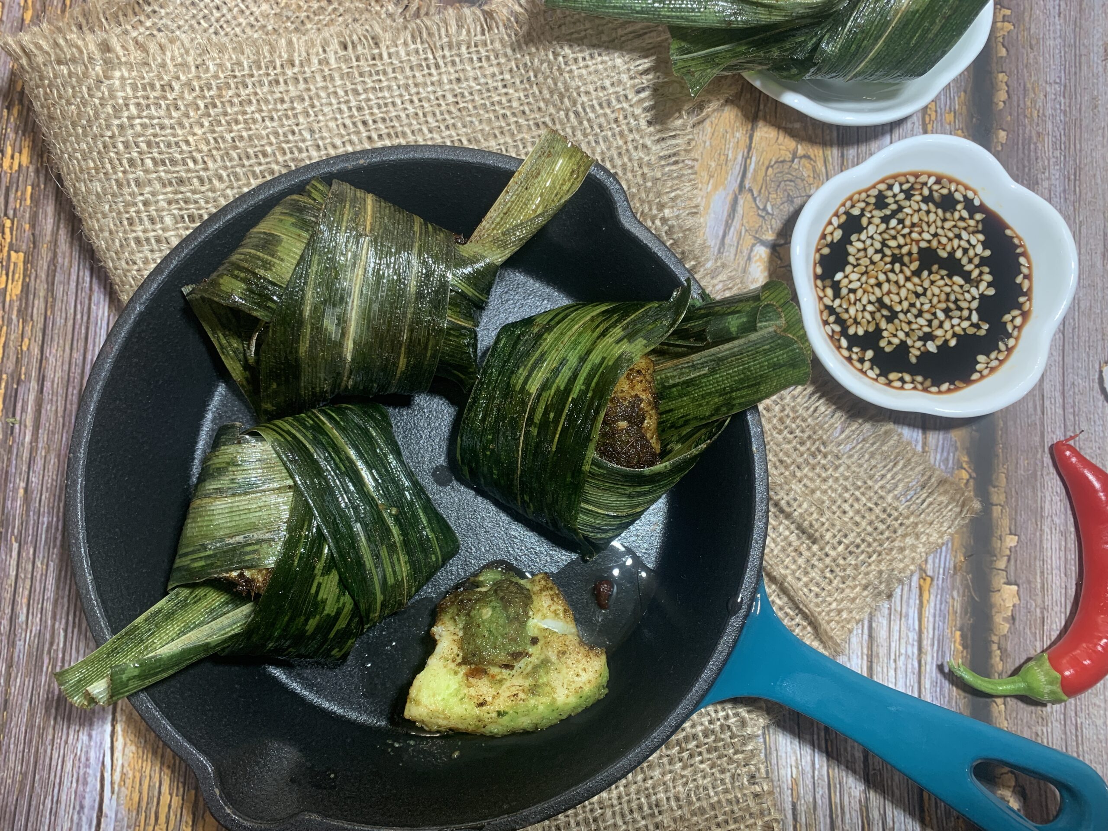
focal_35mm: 26
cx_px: 554
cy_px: 416
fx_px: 832
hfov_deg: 67.3
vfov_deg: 53.1
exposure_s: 1/50
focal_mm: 4.25
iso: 80
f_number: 1.8
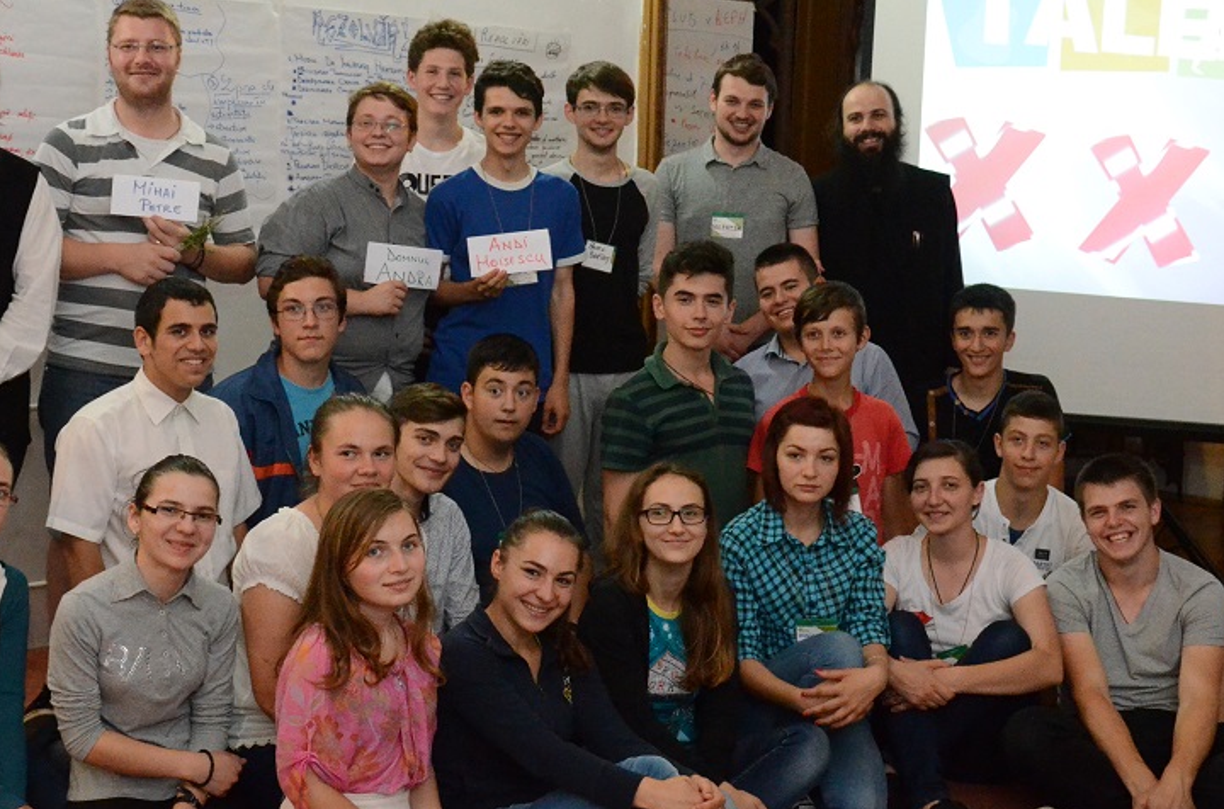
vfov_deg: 24.5
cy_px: 428
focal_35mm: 55
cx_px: 544
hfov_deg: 36.3
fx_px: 1865
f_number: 5
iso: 5000
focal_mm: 22
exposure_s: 1/80
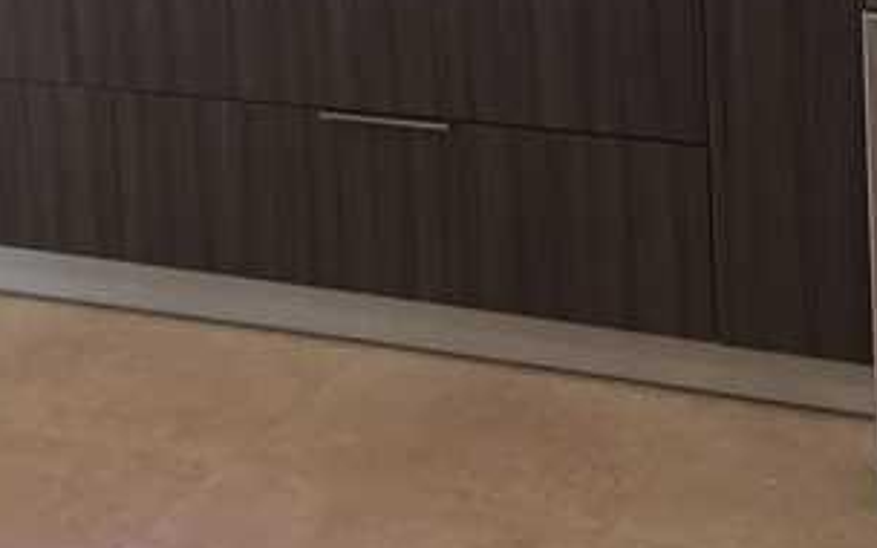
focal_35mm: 81
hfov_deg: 25.3
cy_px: -280
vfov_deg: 14.9
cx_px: 614
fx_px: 1936
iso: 100
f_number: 2.2
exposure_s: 1/30
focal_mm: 4.15
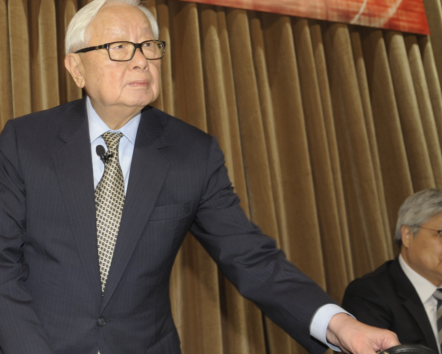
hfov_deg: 32.6
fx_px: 720
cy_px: 104
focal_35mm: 55
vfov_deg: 27.4
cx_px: 54
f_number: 4.5
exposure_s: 1/100
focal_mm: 24
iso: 800
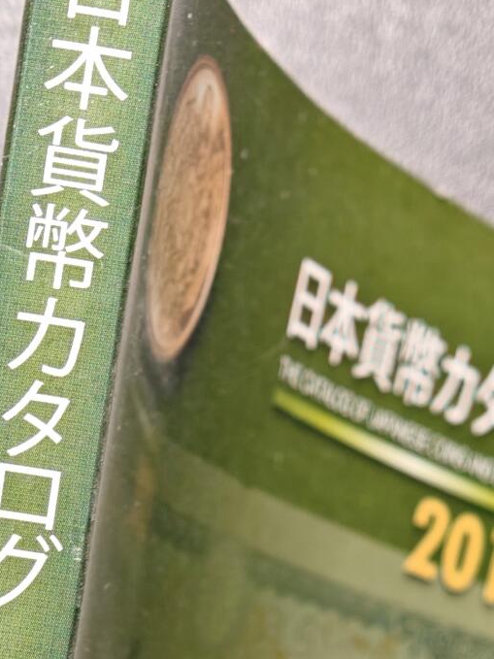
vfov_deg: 12.2
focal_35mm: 159
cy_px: 725
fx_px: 3026
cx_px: 171
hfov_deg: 9.3
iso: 640
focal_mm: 9
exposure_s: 1/63.8
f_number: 2
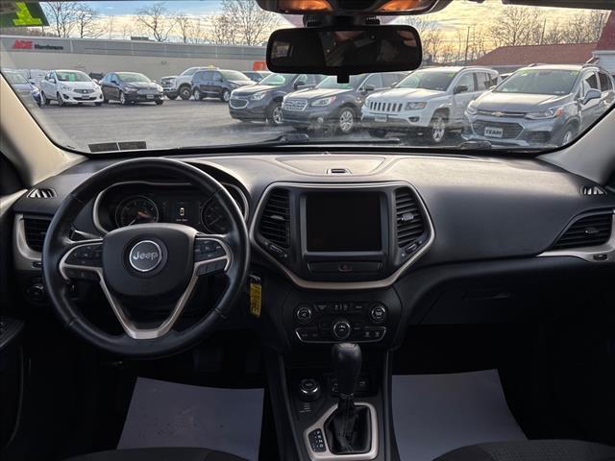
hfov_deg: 67.3
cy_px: 230
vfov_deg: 53.1
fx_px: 462
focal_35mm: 26
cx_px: 308
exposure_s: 1/763
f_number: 1.6
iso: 50
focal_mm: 5.96
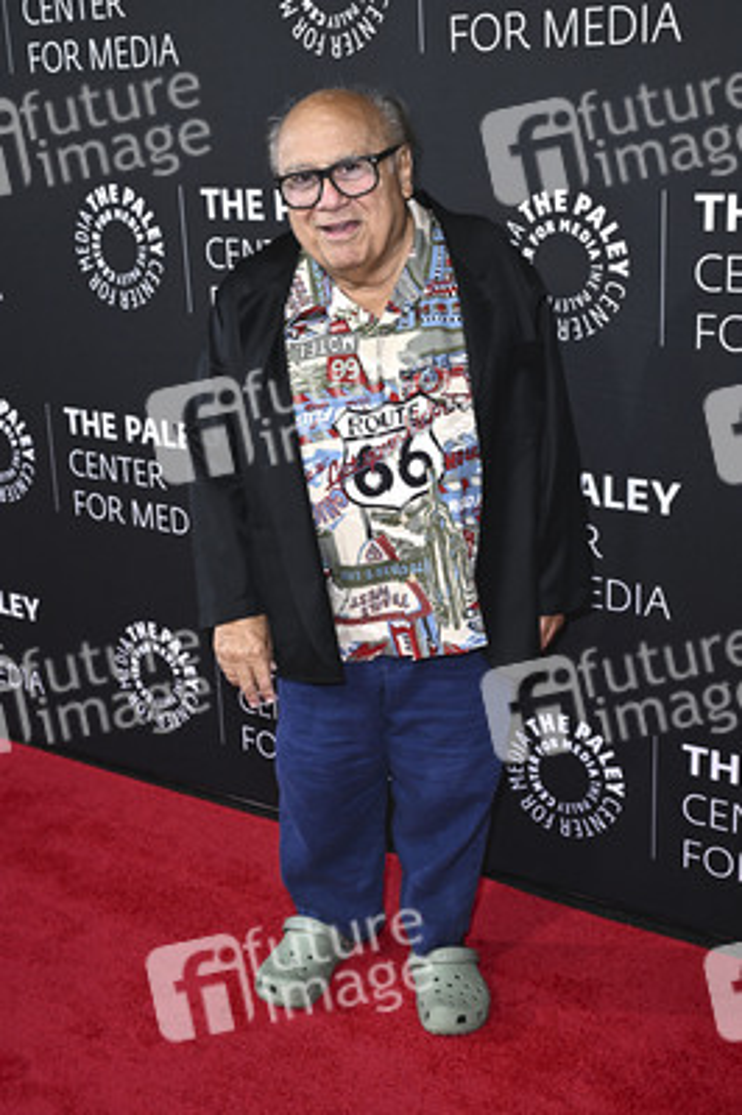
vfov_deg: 49.6
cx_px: 371
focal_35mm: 39
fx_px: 1208
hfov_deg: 34.2
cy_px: 558
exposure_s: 1/200
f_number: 5.6
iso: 1250
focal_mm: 39
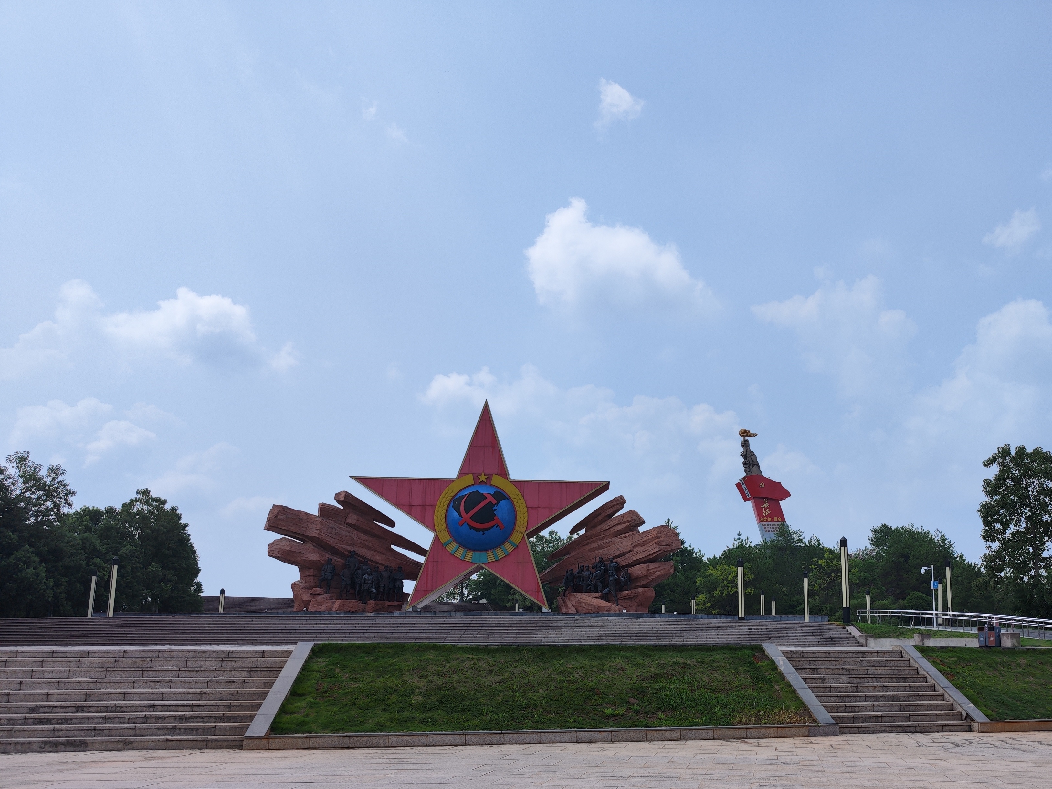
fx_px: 729
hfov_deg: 71.6
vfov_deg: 56.8
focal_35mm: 24
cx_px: 526
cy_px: 394
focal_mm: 6.92
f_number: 1.9
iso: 50
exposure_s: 1/3769
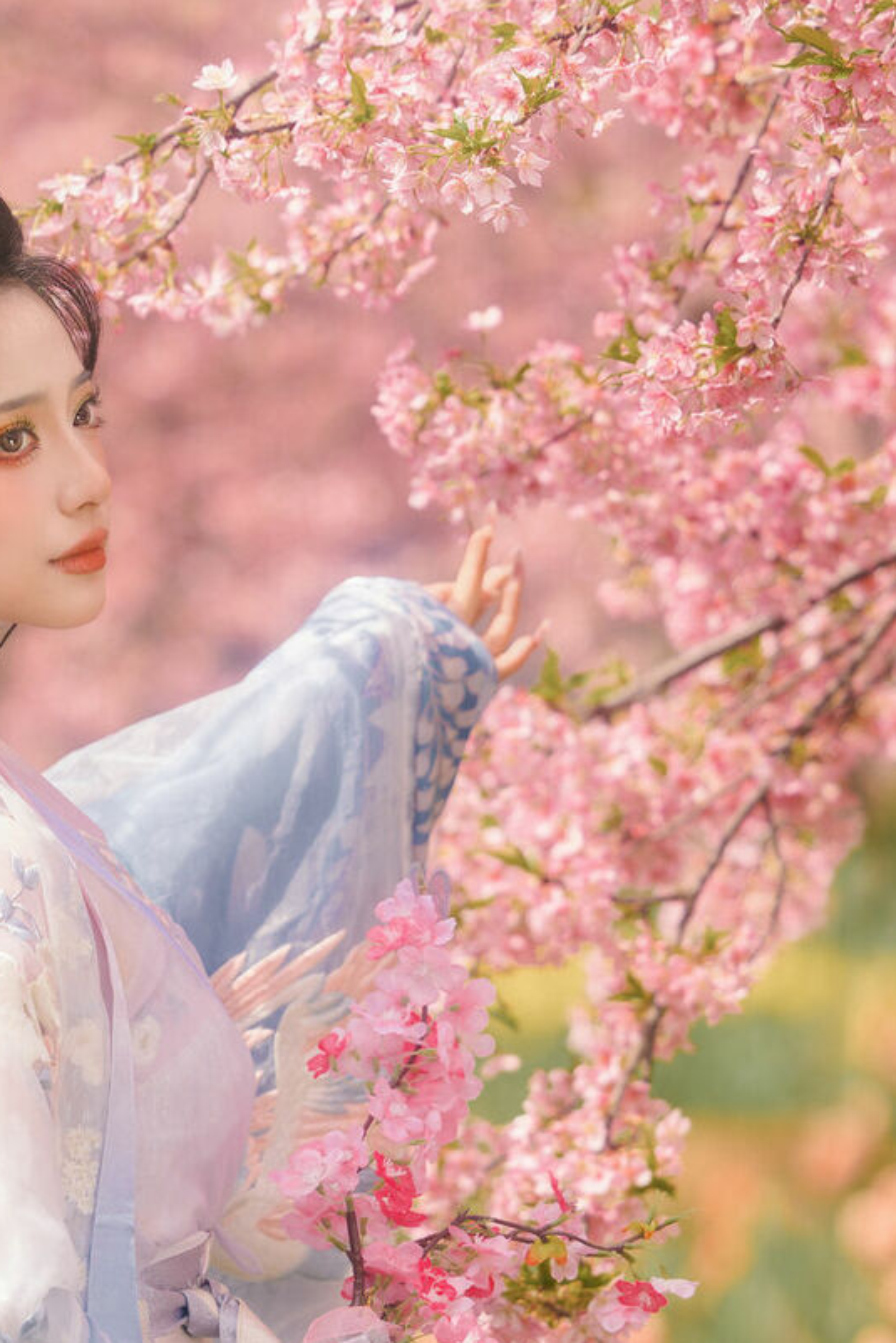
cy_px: 835
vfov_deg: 7.8
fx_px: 9814
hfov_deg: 5.2
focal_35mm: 263
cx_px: 124
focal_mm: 135
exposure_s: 1/800
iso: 100
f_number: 2.8
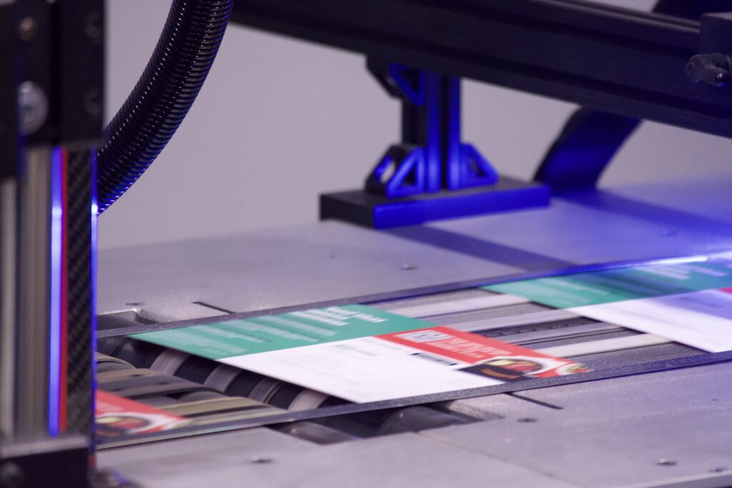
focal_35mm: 300
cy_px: 244
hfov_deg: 6.9
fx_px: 6100
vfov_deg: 4.6
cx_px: 366
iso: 5600
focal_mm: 200
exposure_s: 1/320
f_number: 5.6
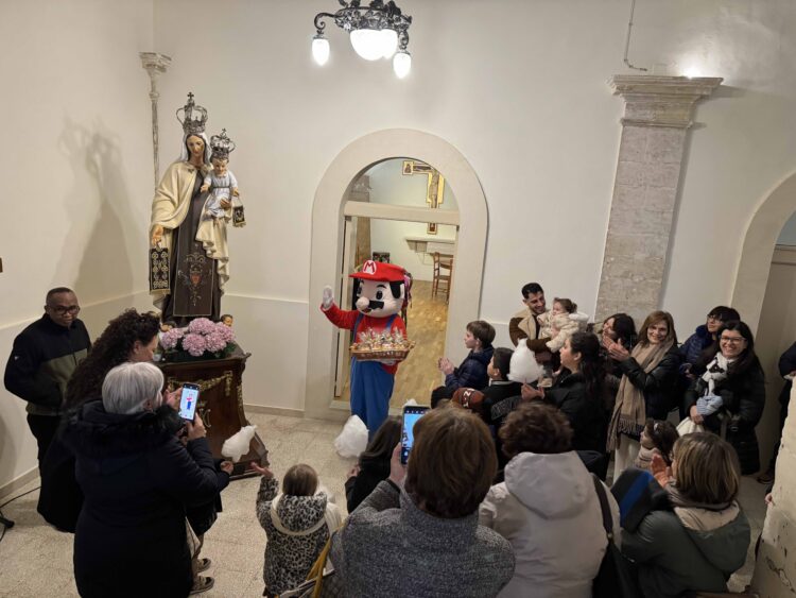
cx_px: 398
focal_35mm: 24
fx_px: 552
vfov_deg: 56.8
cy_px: 299
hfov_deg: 71.6
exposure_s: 1/50
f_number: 1.78
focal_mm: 6.76
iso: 400
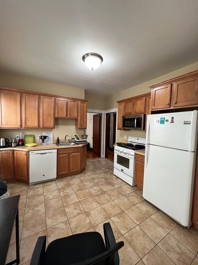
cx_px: 99
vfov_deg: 106.2
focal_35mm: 13
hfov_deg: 89.9
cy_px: 132
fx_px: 99
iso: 200
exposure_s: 1/60
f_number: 1.8
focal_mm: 1.57
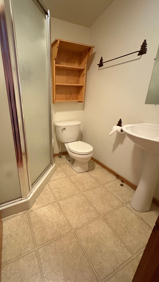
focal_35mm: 16
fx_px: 120
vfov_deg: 99.4
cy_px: 140
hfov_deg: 65.7
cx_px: 56
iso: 800
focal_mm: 2.22
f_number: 2.2
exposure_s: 1/40
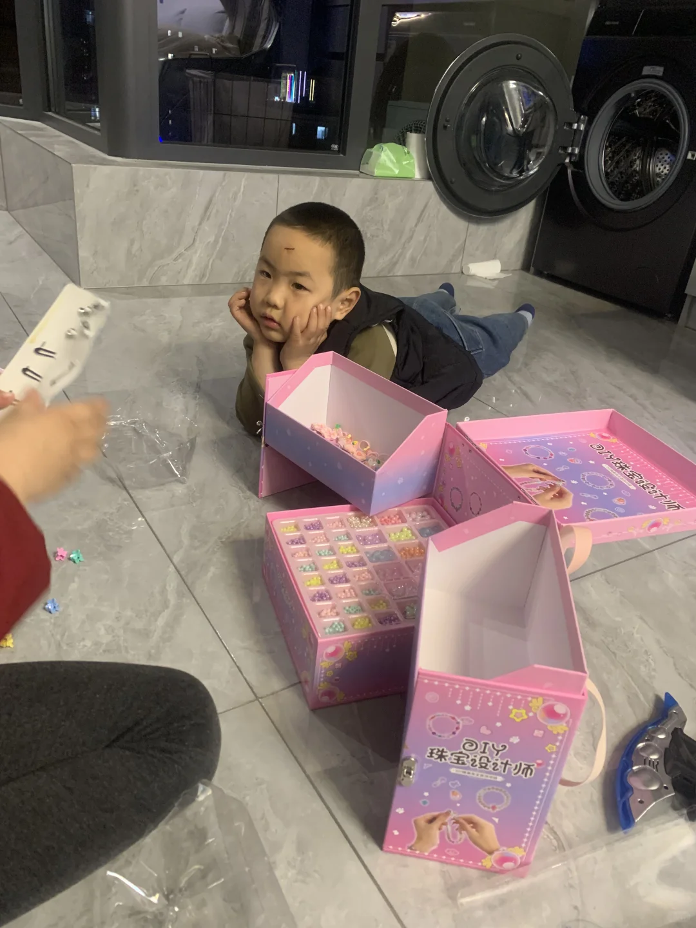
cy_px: 464
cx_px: 348
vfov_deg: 67.3
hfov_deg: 53.1
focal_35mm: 26
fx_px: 697
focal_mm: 4.25
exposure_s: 1/39
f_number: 1.8
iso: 400
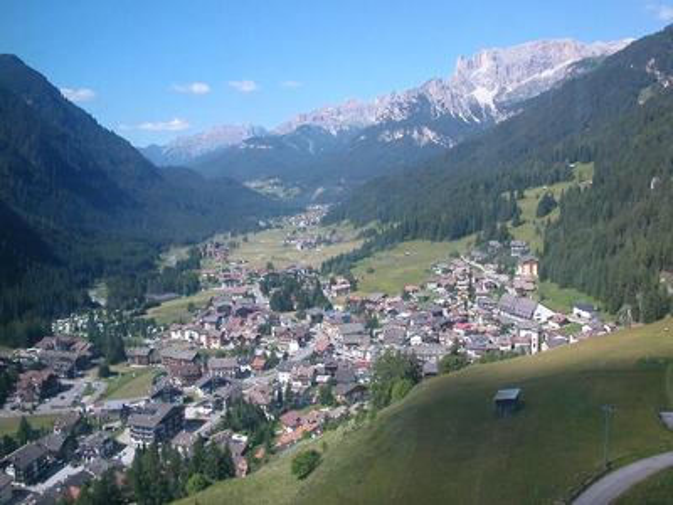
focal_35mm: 37
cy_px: 252
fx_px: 719
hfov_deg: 50.1
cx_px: 336
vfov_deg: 38.7
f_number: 4.5
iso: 100
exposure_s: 1/259
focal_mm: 5.6
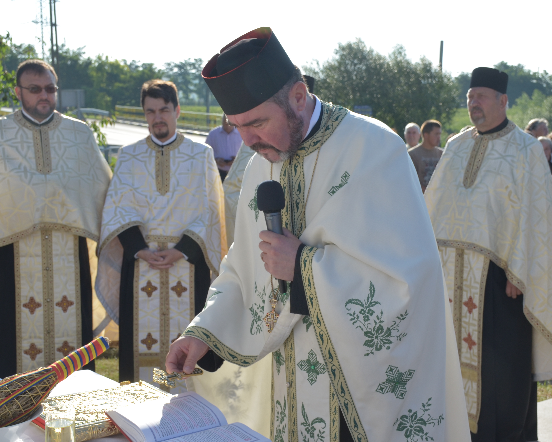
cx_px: 278
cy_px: 233
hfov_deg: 32.0
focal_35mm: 59
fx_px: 964
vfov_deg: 25.8
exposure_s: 1/640
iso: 250
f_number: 5.6
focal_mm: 30
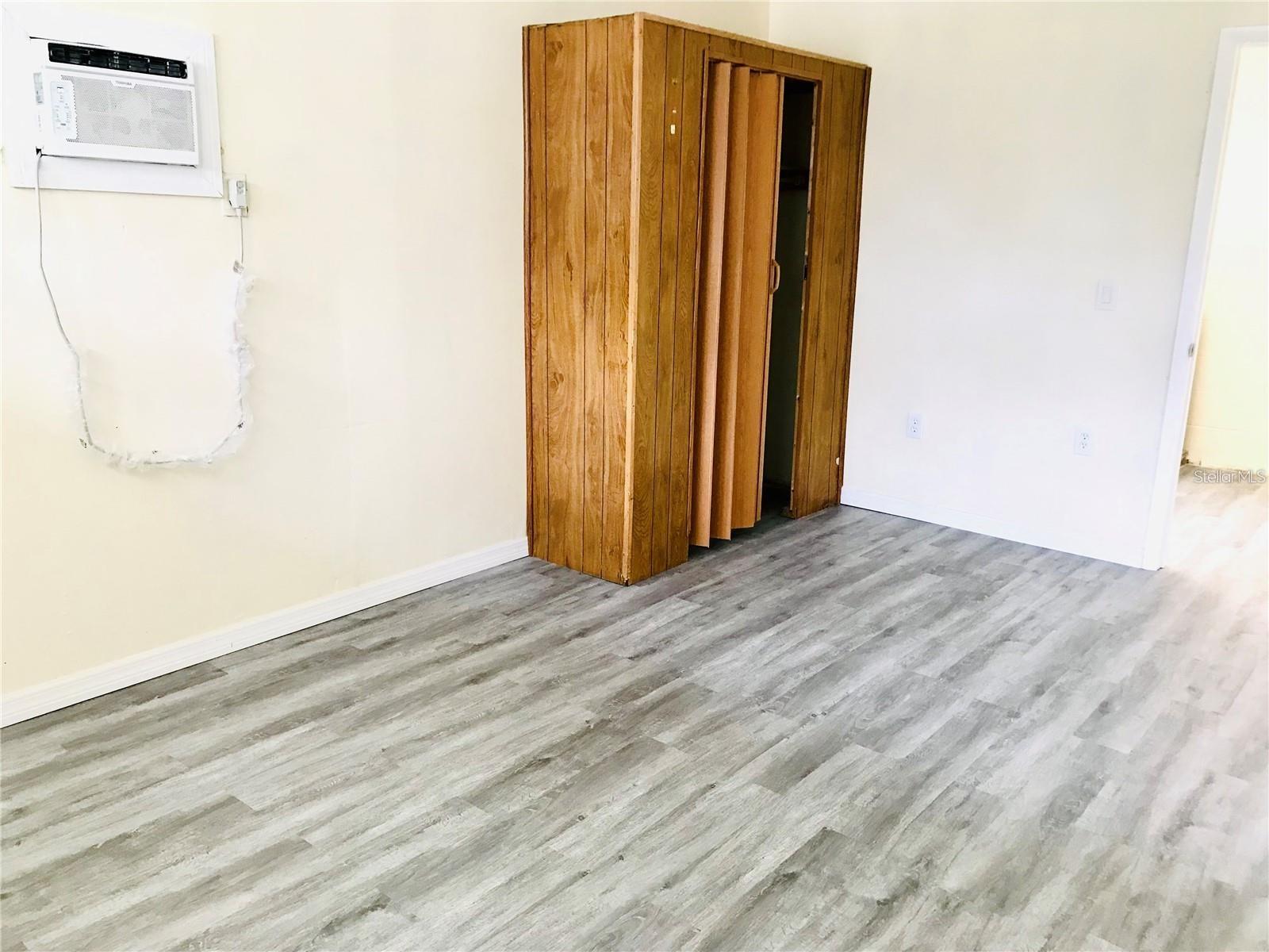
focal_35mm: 28
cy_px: 476
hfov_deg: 63.4
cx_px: 634
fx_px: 1026
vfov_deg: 49.7
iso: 40
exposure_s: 1/17
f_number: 1.8
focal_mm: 3.99
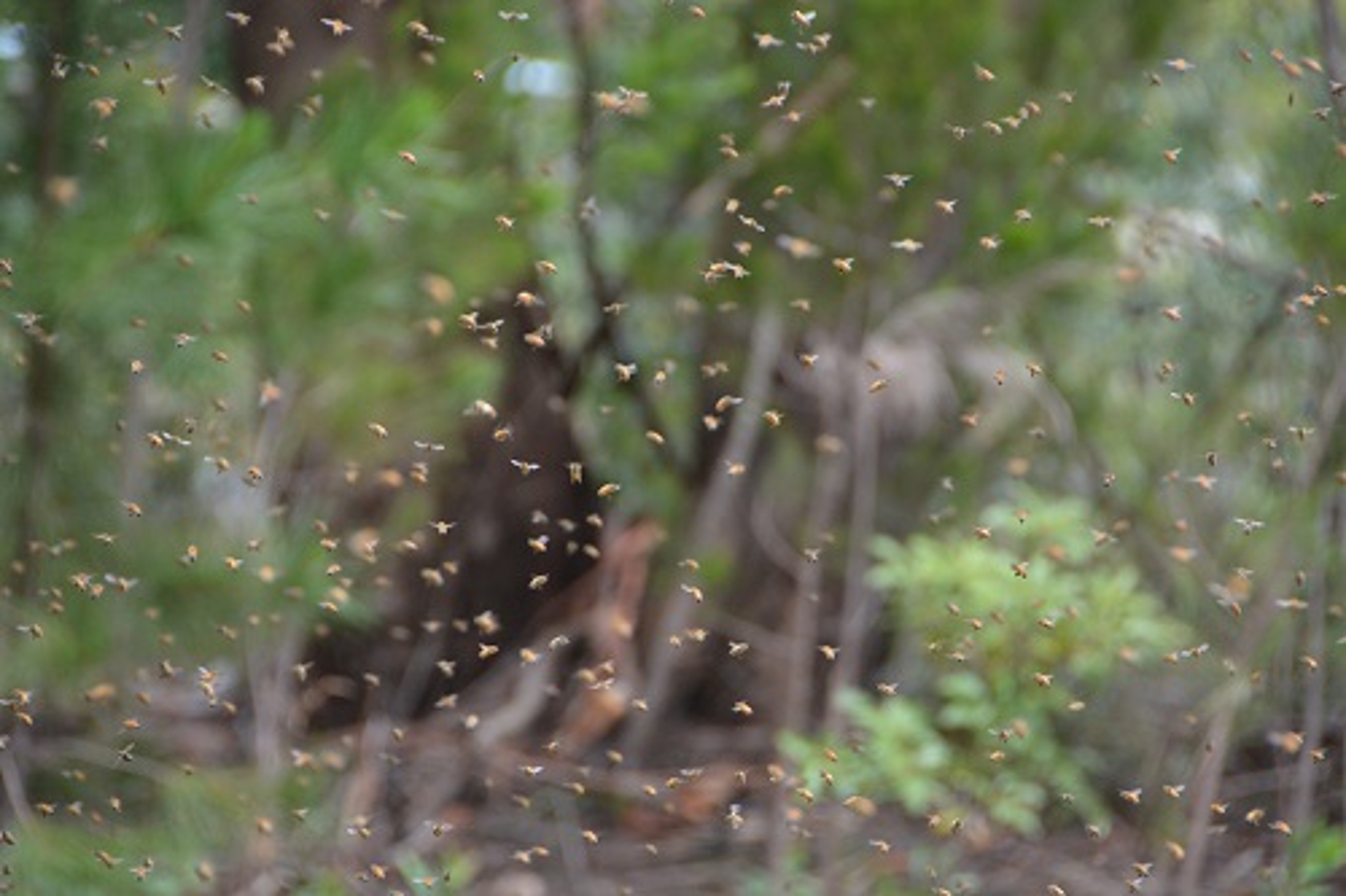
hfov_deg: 6.9
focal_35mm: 300
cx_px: 673
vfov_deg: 4.6
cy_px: 448
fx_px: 11212
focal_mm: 200
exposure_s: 1/1000
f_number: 5.6
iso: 800
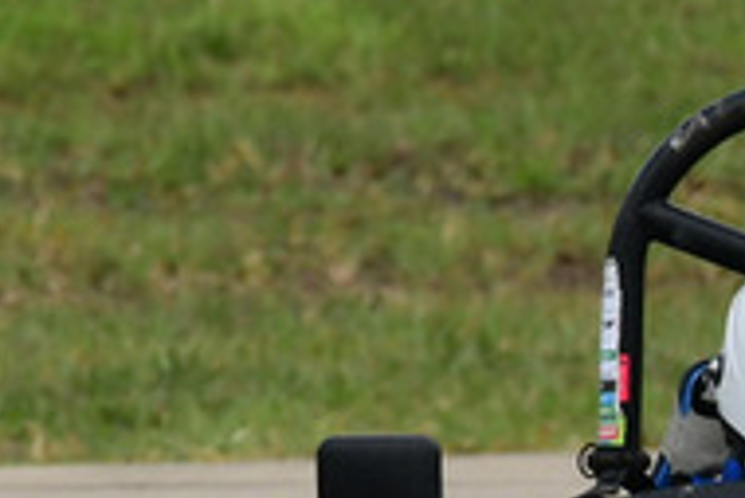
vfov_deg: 0.5
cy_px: 298
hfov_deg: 0.8
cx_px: 1223
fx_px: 53638
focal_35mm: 2590
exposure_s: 1/640
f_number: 11
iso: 400
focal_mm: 410
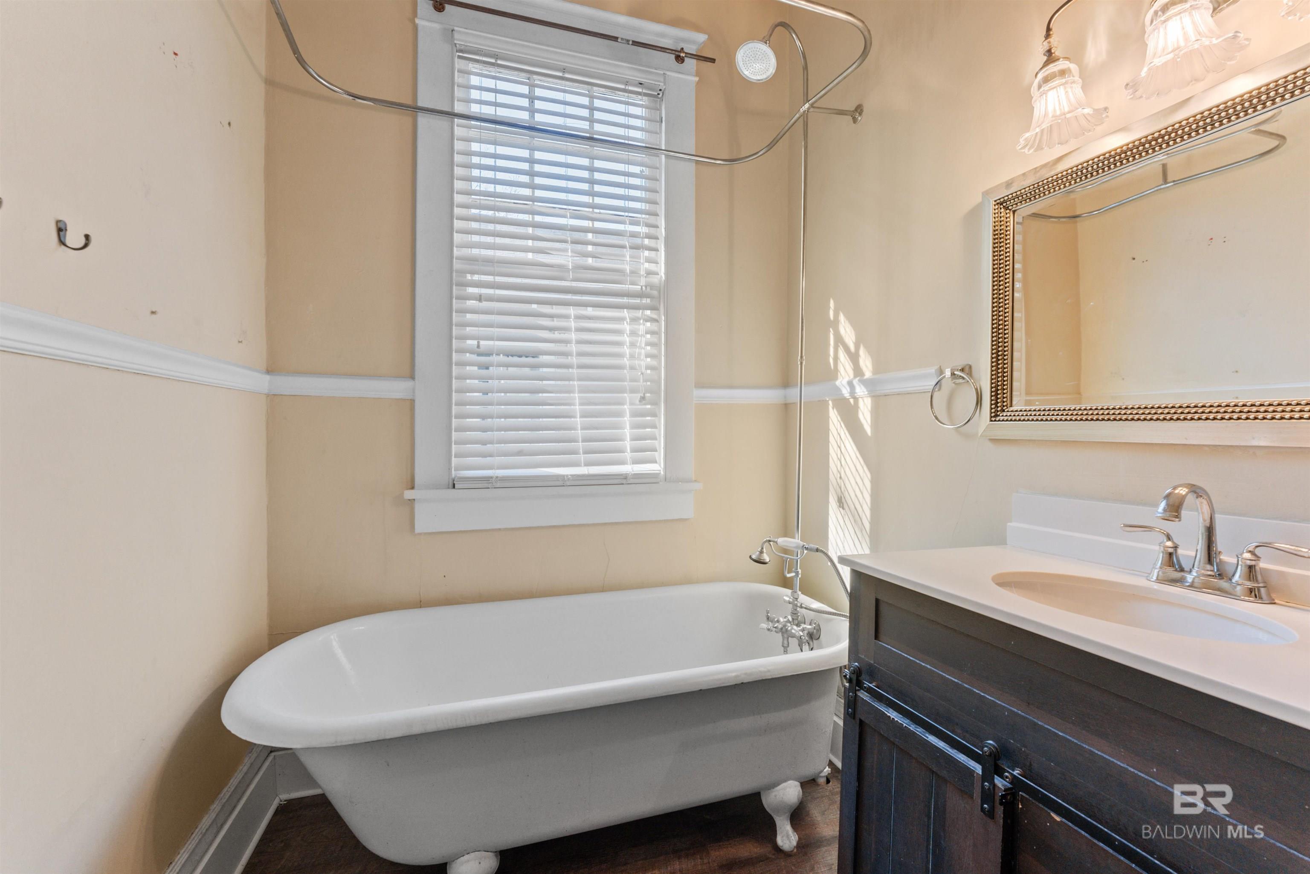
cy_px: 437
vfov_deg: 78.9
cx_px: 655
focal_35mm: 15
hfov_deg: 101.9
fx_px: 531
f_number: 7.1
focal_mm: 14.6
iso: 400
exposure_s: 1/13
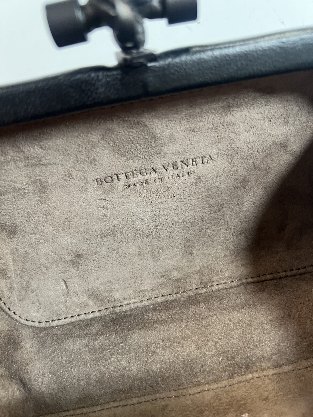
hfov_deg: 53.1
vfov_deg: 67.3
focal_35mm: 26
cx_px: 156
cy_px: 208
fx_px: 313
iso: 200
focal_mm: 5.7
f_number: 1.5
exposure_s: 1/60
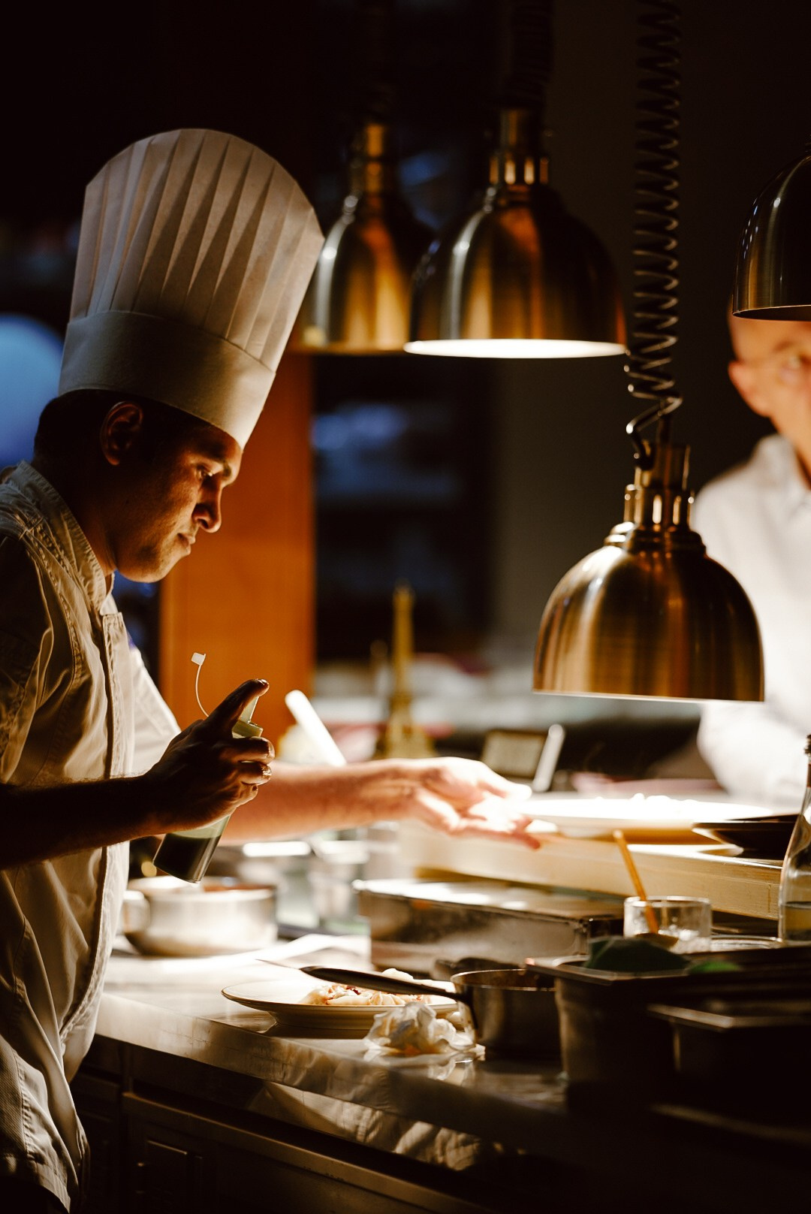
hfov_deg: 10.2
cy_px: 607
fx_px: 4554
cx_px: 406
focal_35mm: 135
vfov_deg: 15.2
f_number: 1.8
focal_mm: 135
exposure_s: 1/160
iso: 320
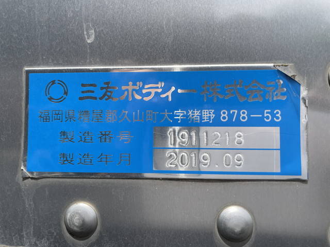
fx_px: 248
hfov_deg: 67.3
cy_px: 124
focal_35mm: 26
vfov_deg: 53.1
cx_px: 165
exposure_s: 1/2959
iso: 32
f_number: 1.6
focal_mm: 4.2
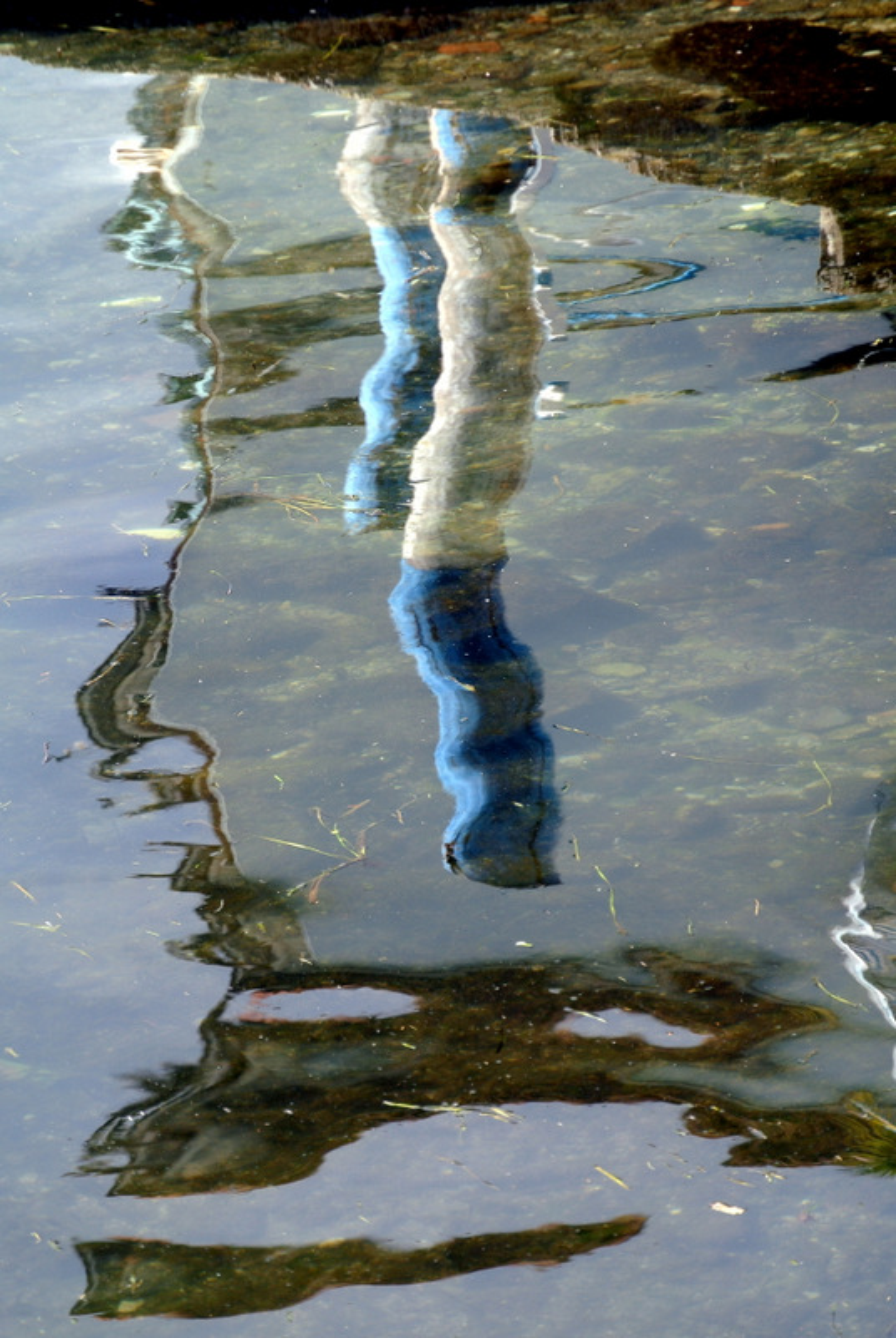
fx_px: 9747
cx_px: 448
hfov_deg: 5.3
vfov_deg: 7.8
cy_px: 669
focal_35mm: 262
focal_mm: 97.2
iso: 100
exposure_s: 1/125
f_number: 5.3
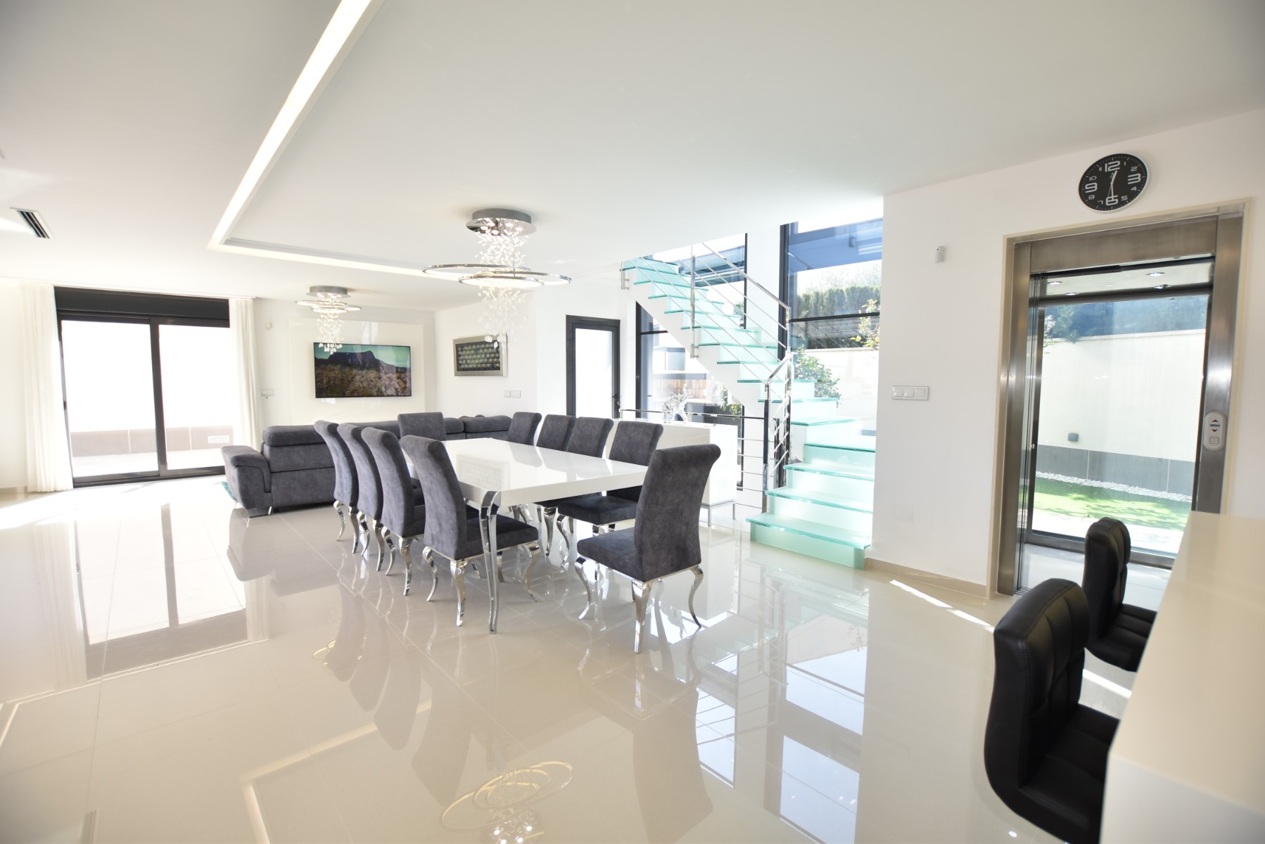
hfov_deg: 100.4
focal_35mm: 15
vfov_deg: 77.4
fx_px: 527
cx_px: 632
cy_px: 422
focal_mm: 10
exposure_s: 1/200
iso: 200
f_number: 3.5
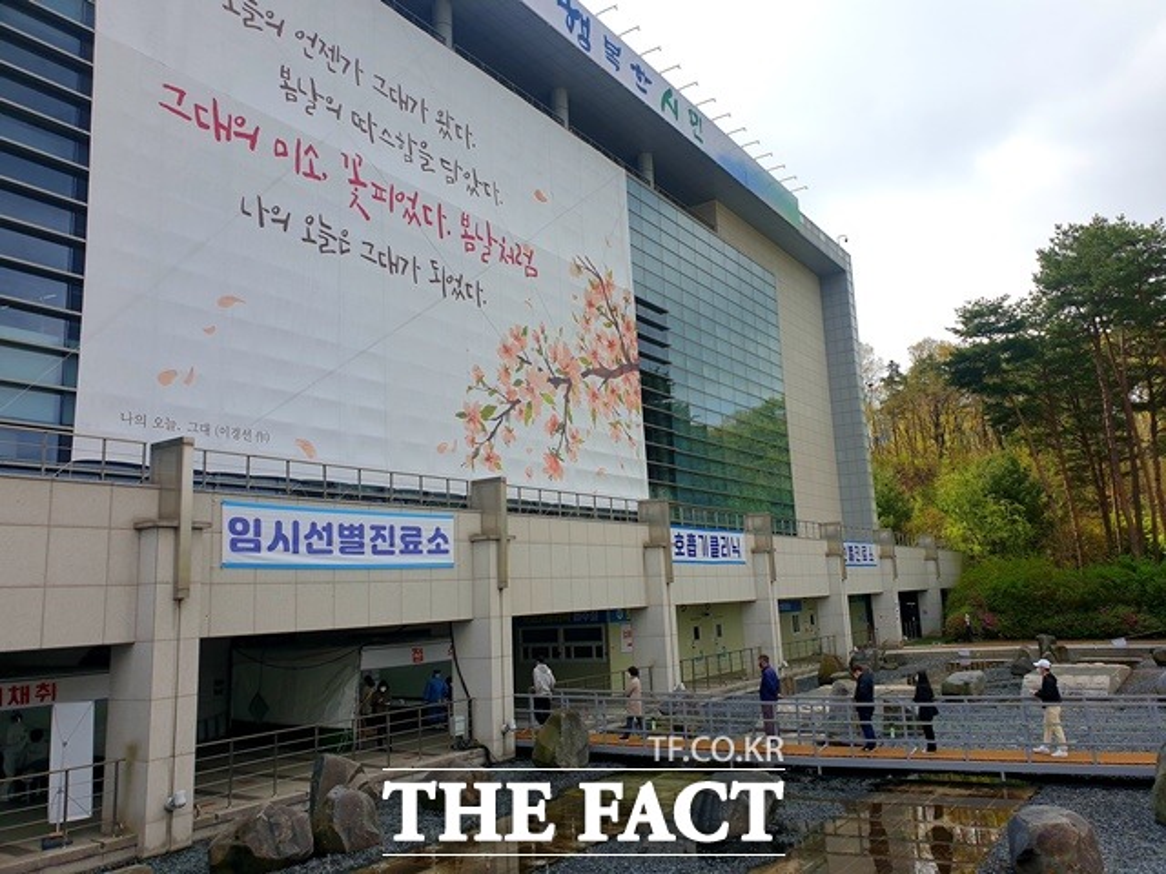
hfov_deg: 67.3
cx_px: 583
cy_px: 437
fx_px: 876
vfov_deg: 53.1
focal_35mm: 26
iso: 50
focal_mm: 4.3
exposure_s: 1/1481
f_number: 2.4
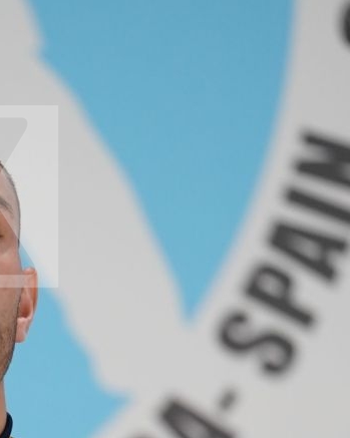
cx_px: -35
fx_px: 10033
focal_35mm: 774
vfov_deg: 2.5
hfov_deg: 2.0
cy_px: 551
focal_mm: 200
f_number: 2.8
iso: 1250
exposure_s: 1/250
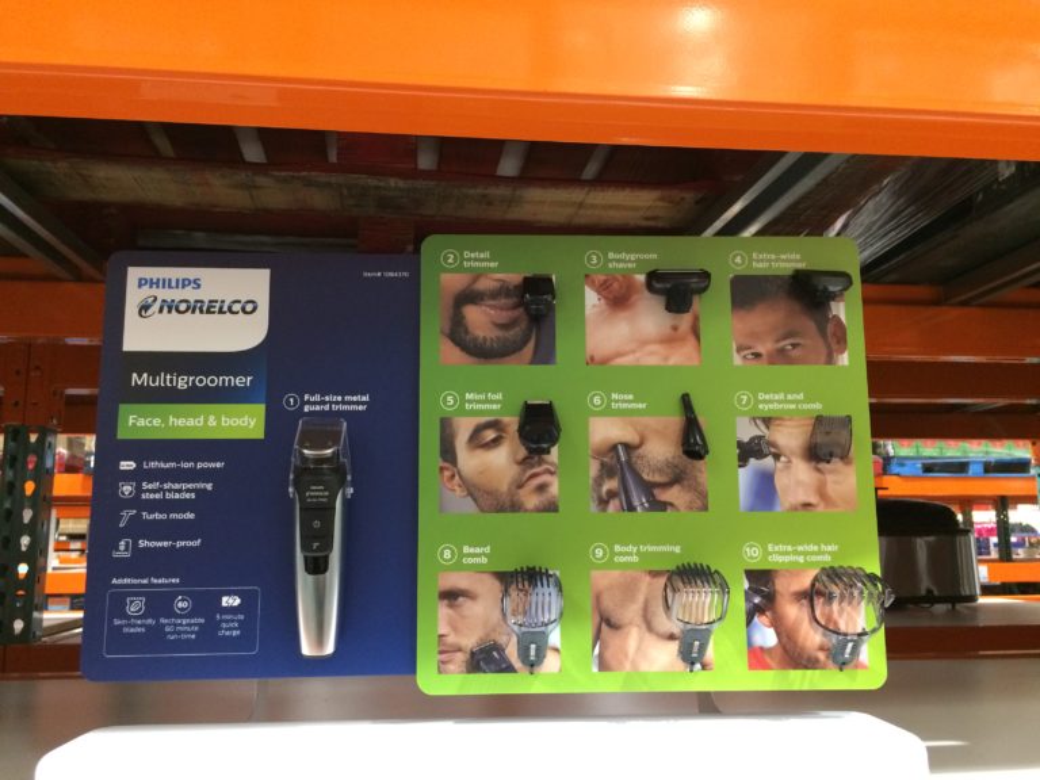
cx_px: 520
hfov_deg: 61.7
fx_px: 871
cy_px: 390
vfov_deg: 48.2
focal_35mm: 29
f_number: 2.2
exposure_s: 1/24
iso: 320
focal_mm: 4.15
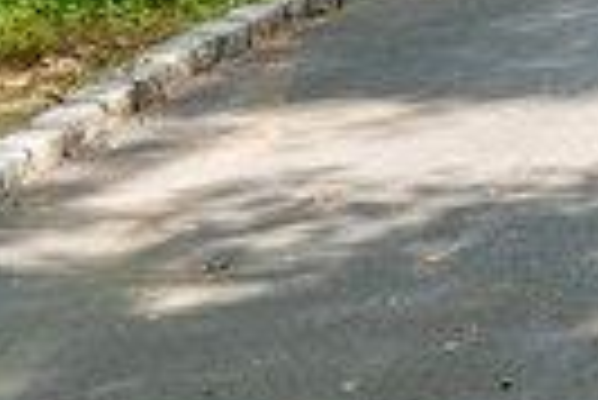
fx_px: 1995
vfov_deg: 10.5
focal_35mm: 120
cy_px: -407
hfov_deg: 12.5
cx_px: 1515
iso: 500
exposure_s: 1/250
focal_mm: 16
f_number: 6.3
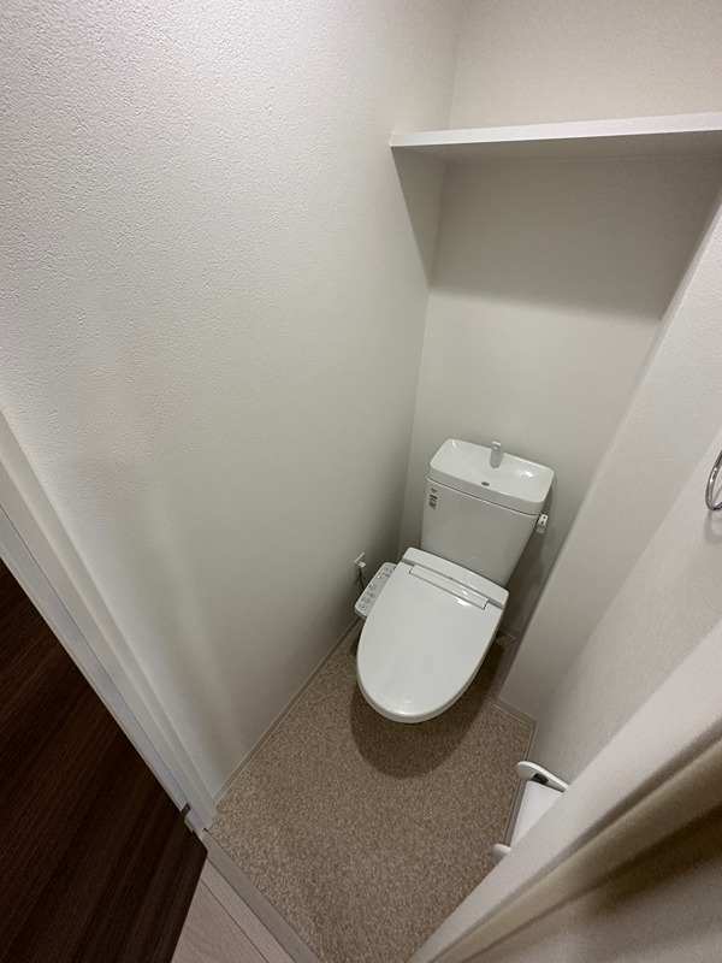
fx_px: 389
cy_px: 482
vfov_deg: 102.1
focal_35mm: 14
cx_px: 361
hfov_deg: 85.7
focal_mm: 2.22
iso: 250
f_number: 2.2
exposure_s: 1/120
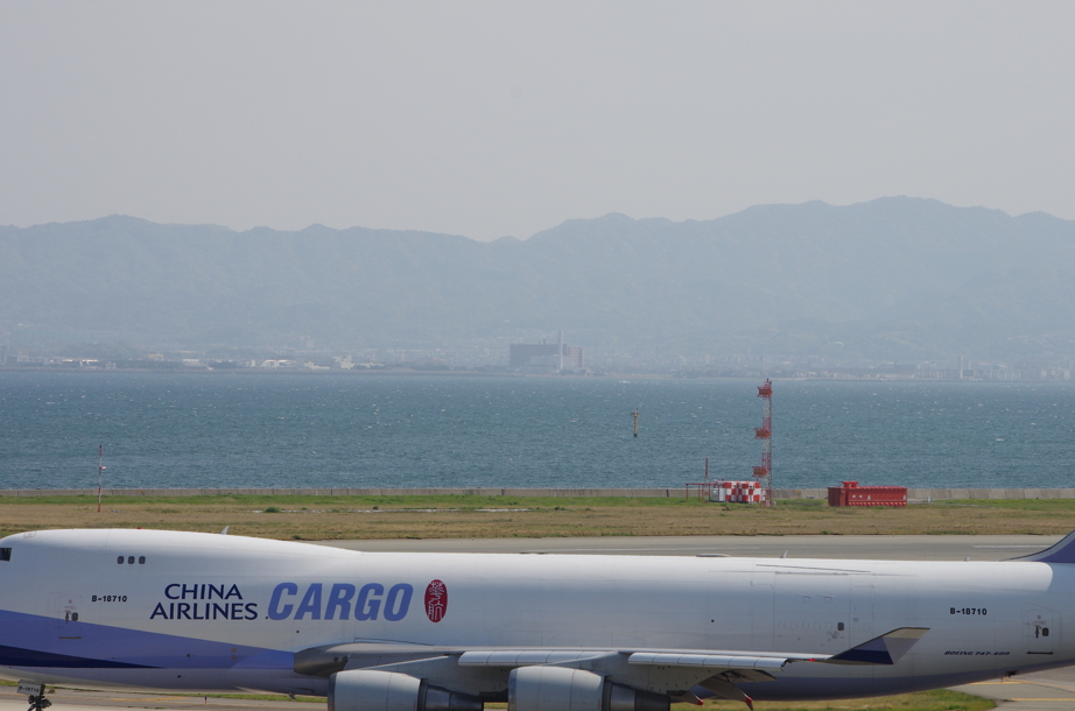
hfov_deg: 11.4
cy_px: 358
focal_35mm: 180
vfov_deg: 7.6
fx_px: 5362
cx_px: 518
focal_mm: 107.5
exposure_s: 1/320
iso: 200
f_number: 13
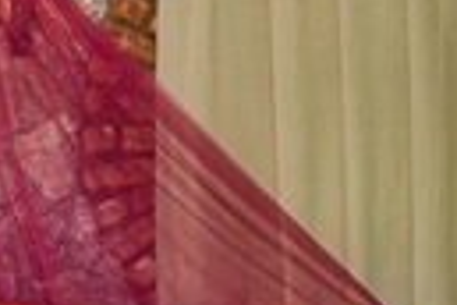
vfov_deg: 16.3
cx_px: -402
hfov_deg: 18.2
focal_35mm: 84
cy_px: 131
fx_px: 1066
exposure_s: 1/100
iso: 320
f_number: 6.3
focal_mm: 10
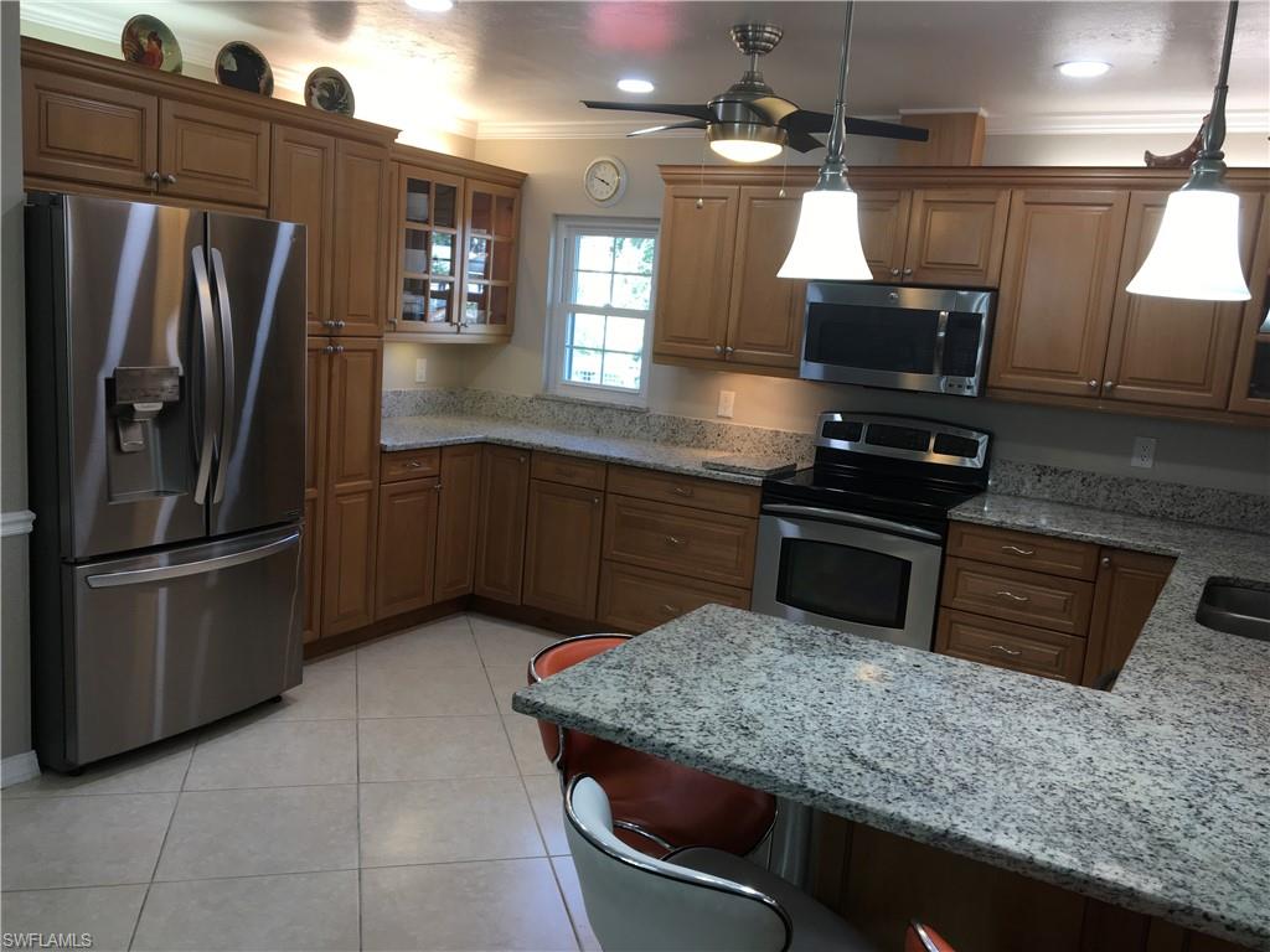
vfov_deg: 48.2
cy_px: 476
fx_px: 1064
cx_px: 635
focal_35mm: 29
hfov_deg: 61.7
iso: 32
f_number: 2.2
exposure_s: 1/40
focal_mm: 4.15
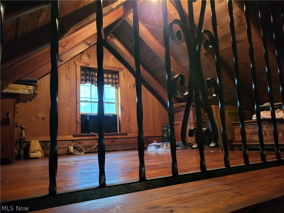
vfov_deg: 53.1
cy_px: 106
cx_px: 142
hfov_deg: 67.3
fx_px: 213
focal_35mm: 26
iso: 800
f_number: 1.8
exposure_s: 1/24
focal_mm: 5.4
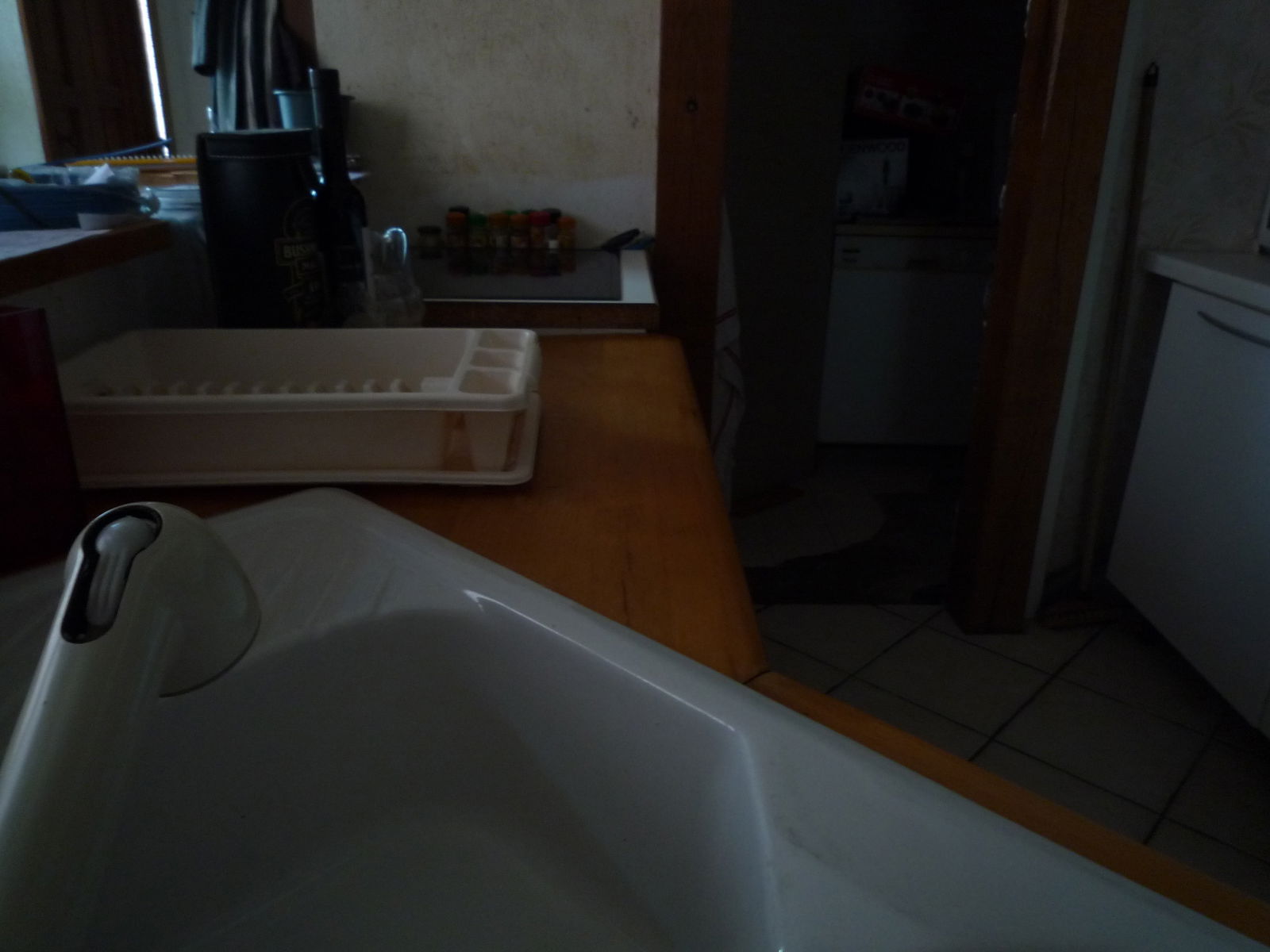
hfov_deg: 69.4
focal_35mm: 25
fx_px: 917
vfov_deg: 54.9
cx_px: 635
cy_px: 476
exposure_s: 1/8
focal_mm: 4.4
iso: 200
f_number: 2.8
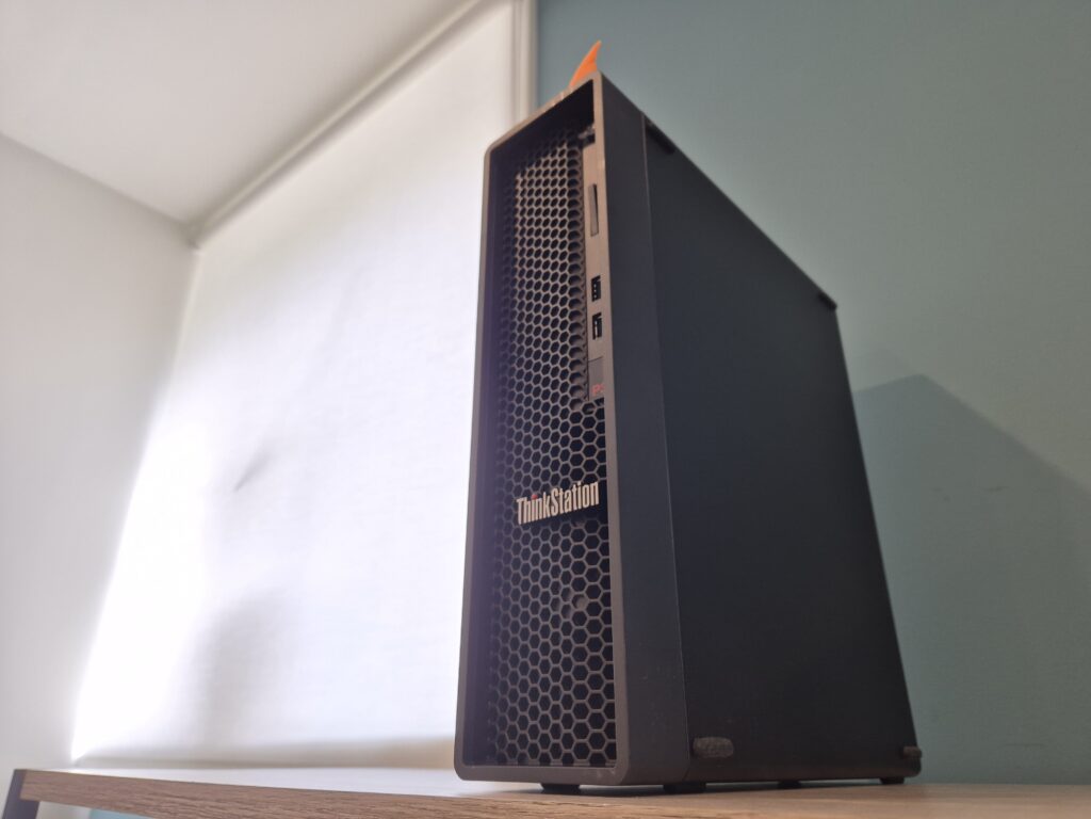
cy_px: 410
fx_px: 725
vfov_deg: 58.9
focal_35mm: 23
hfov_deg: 73.9
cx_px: 546
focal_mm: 5.4
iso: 125
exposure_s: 1/100
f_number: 1.8
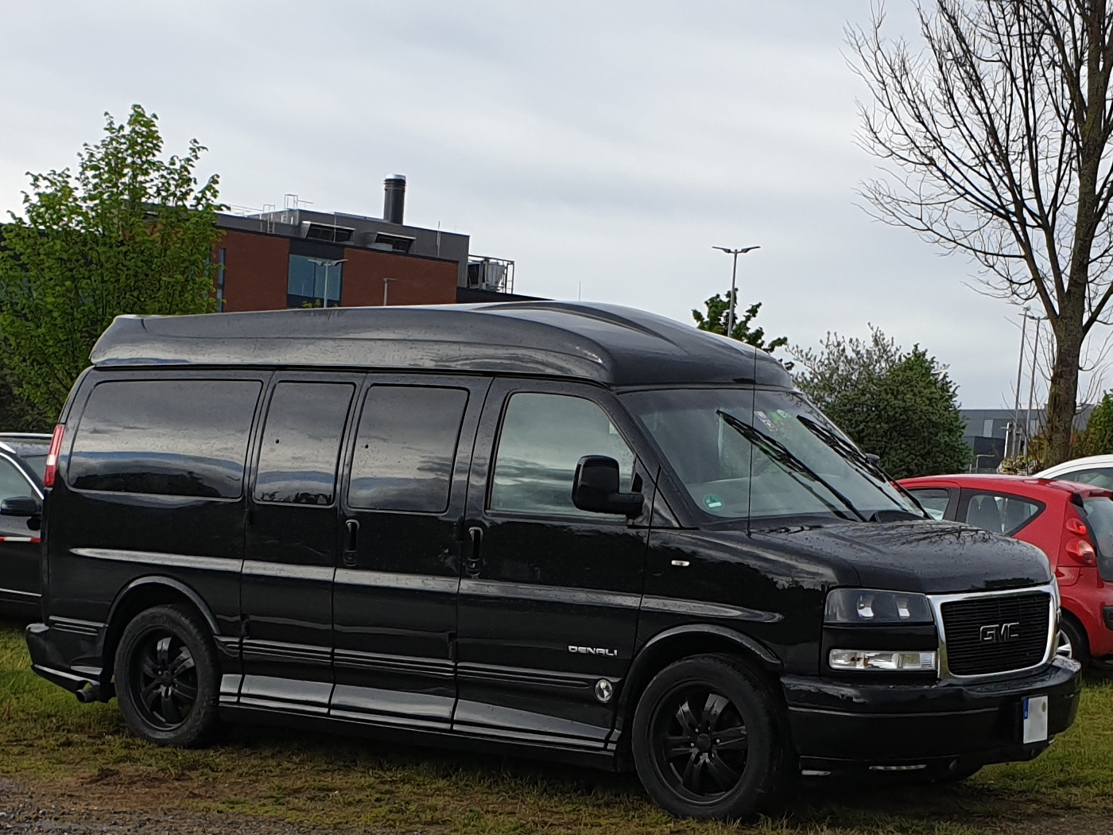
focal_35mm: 26
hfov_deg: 67.3
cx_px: 556
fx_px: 836
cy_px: 418
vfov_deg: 53.1
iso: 50
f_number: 2.4
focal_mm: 4.3
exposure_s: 1/494
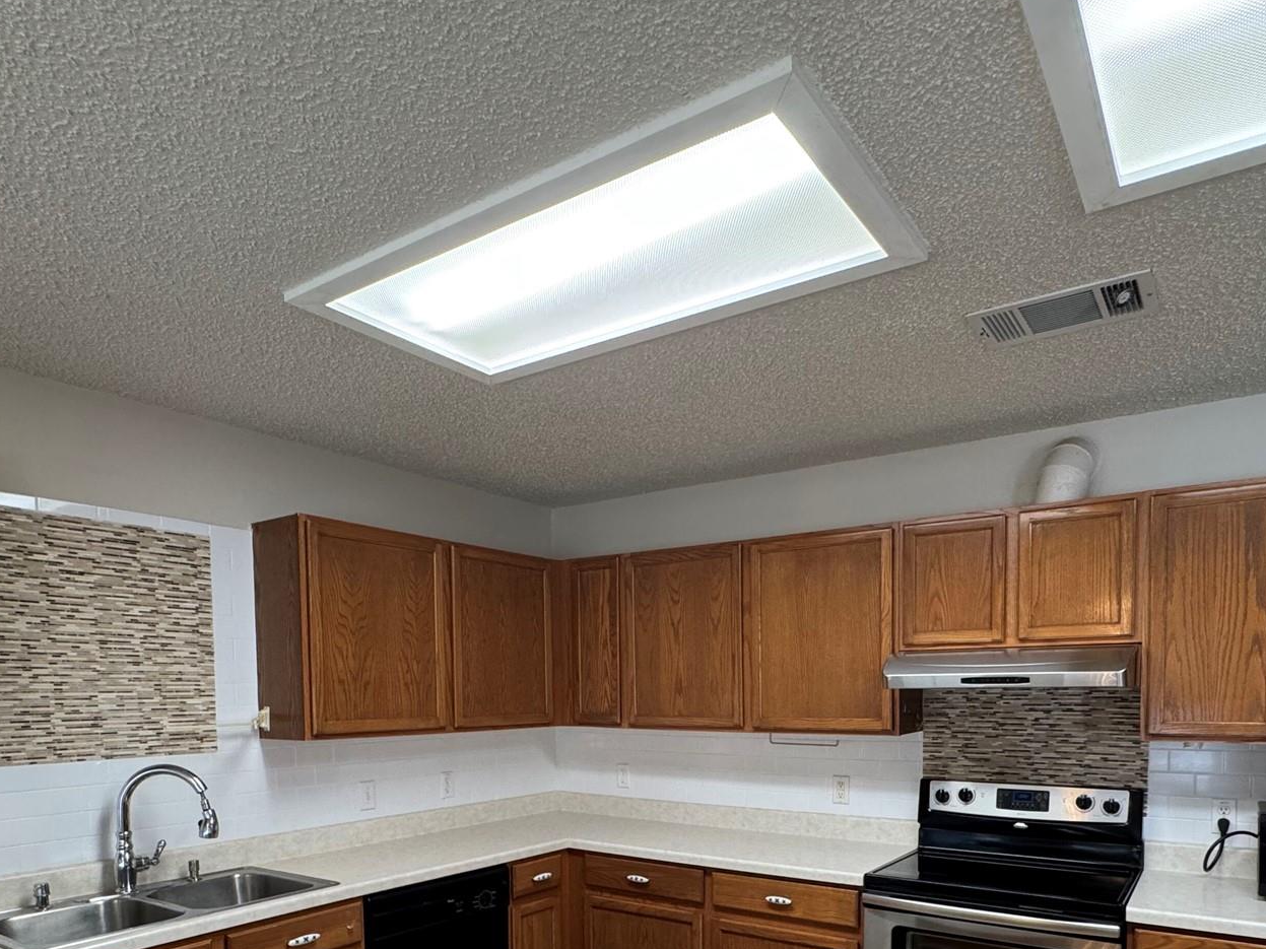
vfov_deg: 55.5
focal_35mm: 23
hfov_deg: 73.8
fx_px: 841
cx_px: 687
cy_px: 733
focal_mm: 2.22
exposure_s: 1/120
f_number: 2.2
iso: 320
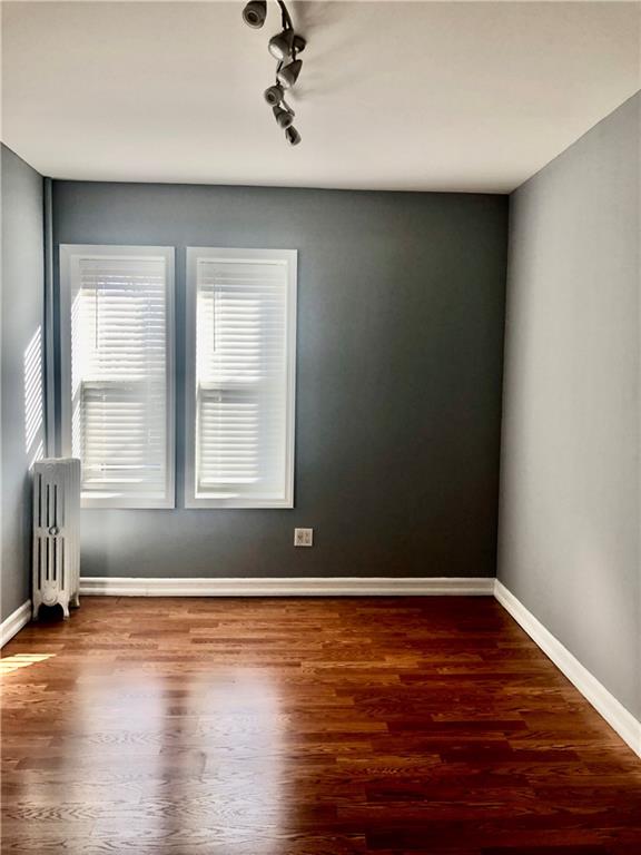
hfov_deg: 49.7
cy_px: 428
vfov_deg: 63.4
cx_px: 320
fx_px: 691
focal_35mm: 28
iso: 40
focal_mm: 4
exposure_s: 1/120
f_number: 1.8
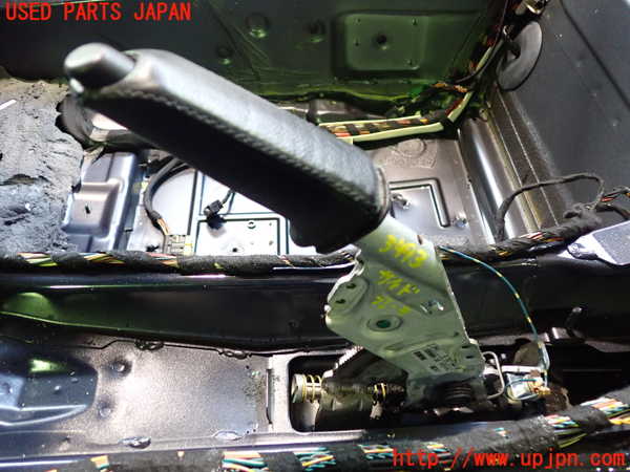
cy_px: 236
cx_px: 315
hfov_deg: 60.0
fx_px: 546
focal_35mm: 30
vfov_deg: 46.8
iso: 800
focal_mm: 5.4
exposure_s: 1/30
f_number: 2.3
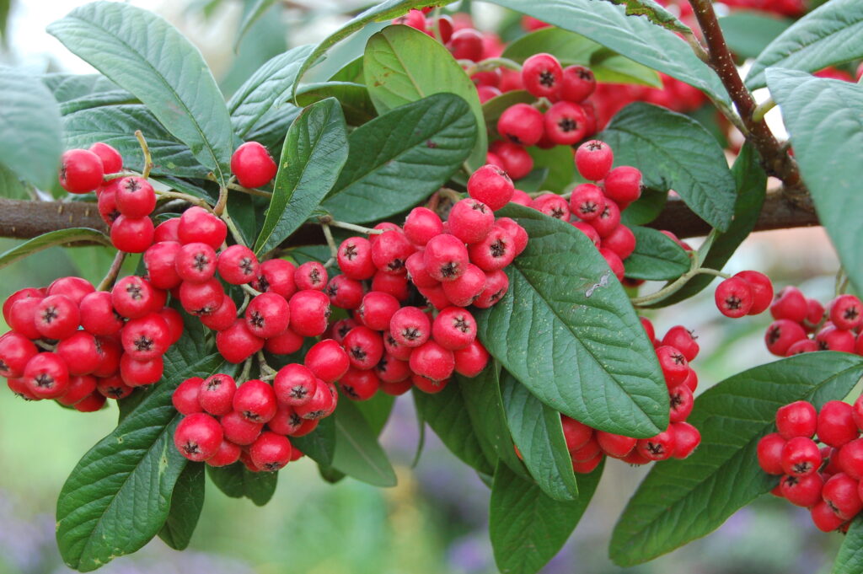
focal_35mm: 75
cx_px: 432
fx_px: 1796
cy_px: 287
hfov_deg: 27.0
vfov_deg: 18.2
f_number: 7.1
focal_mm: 50
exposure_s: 1/30
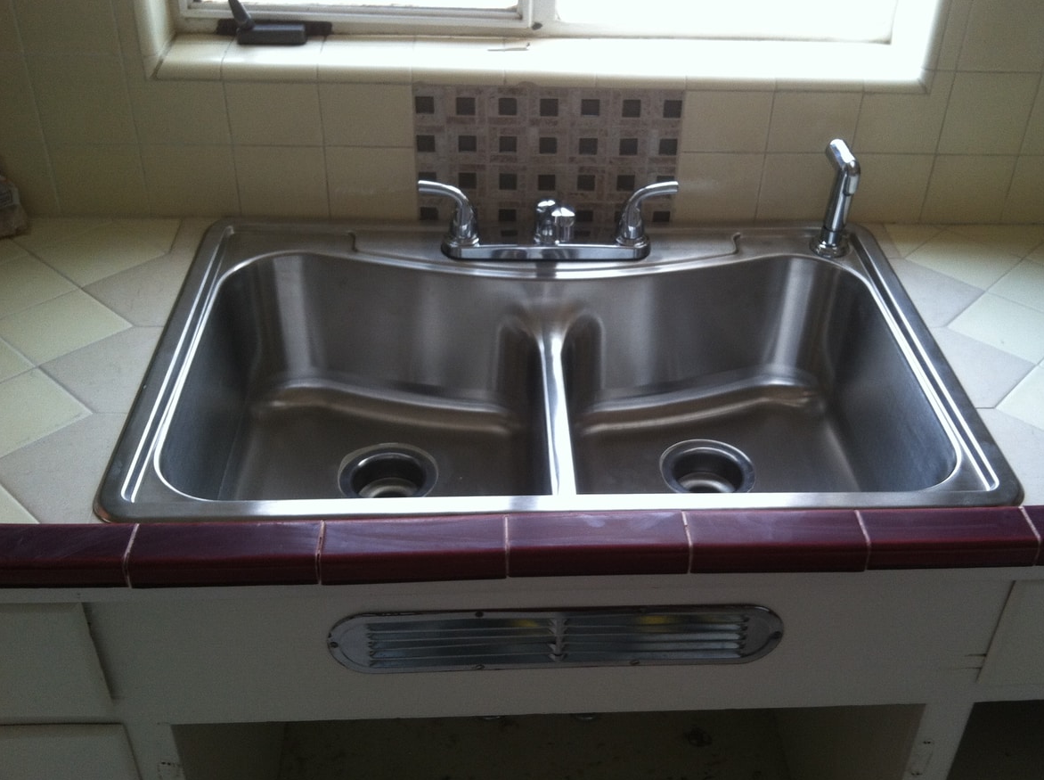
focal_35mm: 40
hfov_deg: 46.8
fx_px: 1204
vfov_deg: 35.8
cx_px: 567
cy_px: 359
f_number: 2.8
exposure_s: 1/40
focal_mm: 3.85
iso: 100
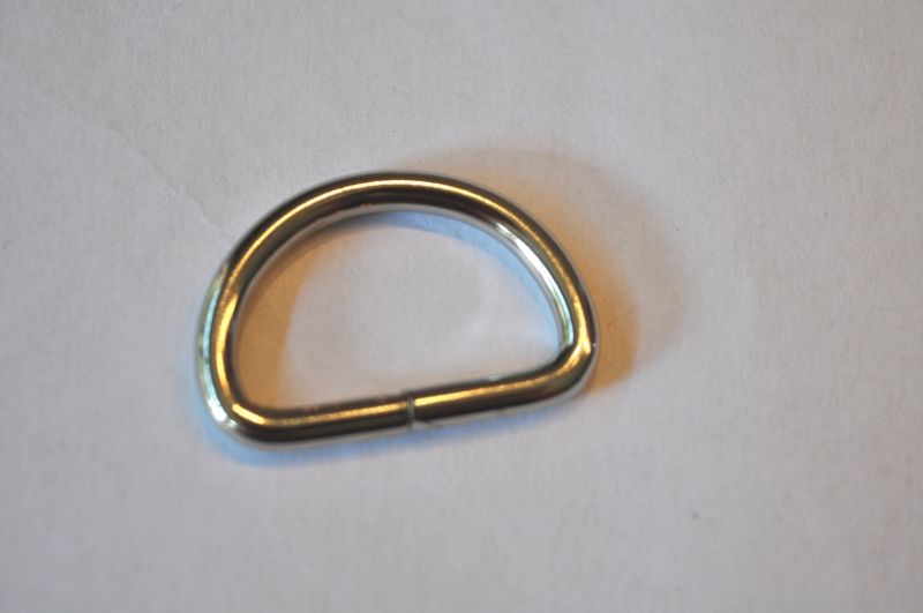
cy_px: 306
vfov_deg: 16.5
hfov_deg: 24.7
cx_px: 462
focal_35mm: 82
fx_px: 2112
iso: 450
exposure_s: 1/60
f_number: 5.6
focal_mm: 55
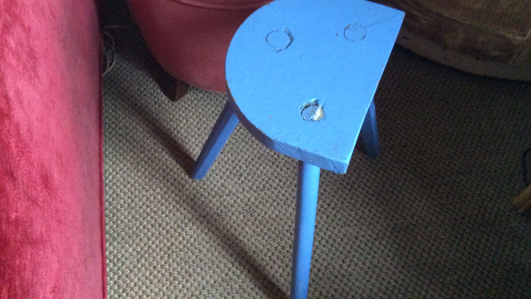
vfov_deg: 33.7
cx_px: 266
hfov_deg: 56.6
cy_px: 140
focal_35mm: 35
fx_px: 493
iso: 400
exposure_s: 1/17
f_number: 2.4
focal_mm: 3.3
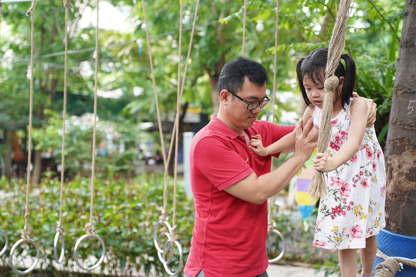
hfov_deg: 31.4
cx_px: 205
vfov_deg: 21.2
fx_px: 739
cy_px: 151
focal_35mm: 64
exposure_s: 1/320
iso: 500
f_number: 2.8
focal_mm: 56
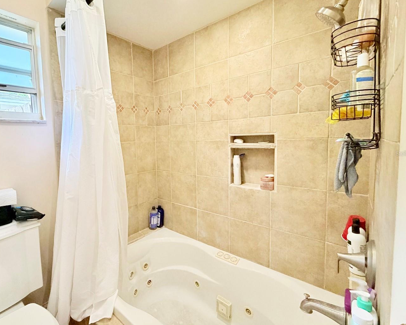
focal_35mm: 17
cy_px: 153
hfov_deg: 89.0
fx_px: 204
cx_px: 173
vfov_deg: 76.9
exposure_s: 1/60
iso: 400
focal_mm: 2.22
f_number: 2.2
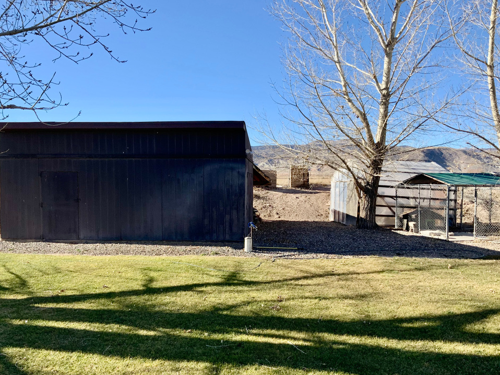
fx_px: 448
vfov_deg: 45.4
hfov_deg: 58.4
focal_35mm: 31
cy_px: 191
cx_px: 251
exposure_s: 1/1250
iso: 16
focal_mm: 3
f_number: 1.8
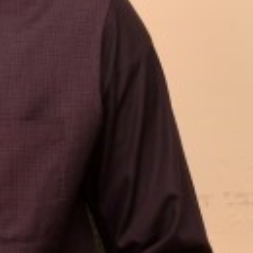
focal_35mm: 273
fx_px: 2257
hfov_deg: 6.4
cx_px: -20
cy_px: -47
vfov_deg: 6.4
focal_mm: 58
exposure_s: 1/125
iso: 800
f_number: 5.6
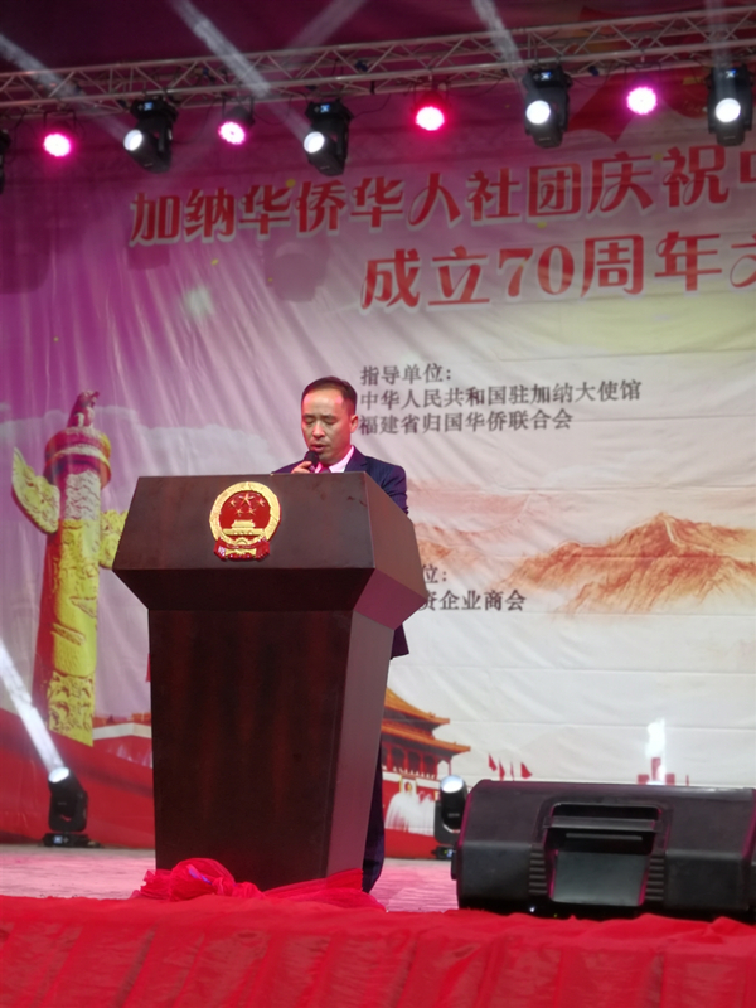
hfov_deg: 27.0
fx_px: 1572
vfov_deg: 35.5
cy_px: 504
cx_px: 378
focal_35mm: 54
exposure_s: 1/50
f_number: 4
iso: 160
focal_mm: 3.95
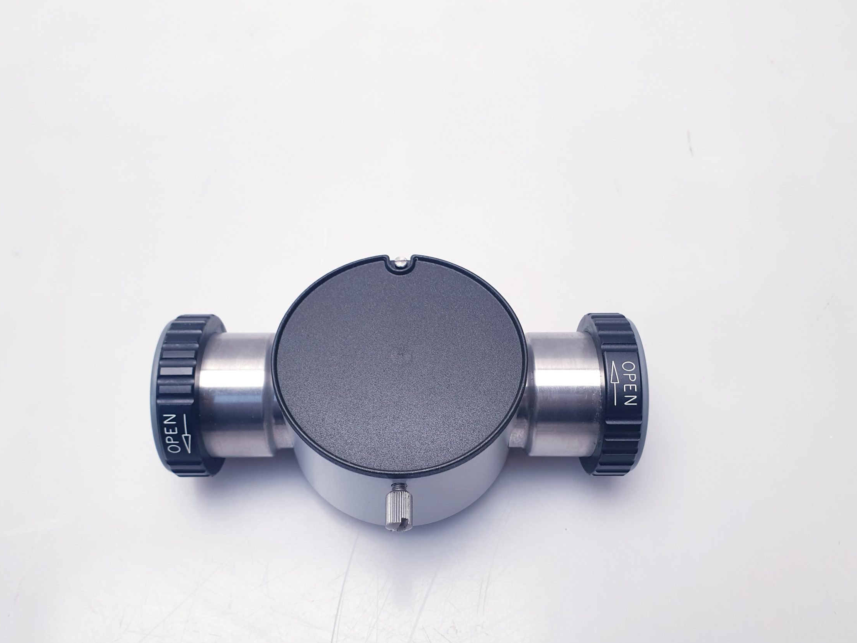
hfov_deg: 59.9
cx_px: 412
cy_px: 345
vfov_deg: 46.8
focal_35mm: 30
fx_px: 743
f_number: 2.4
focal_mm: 4.3
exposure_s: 1/50
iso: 80
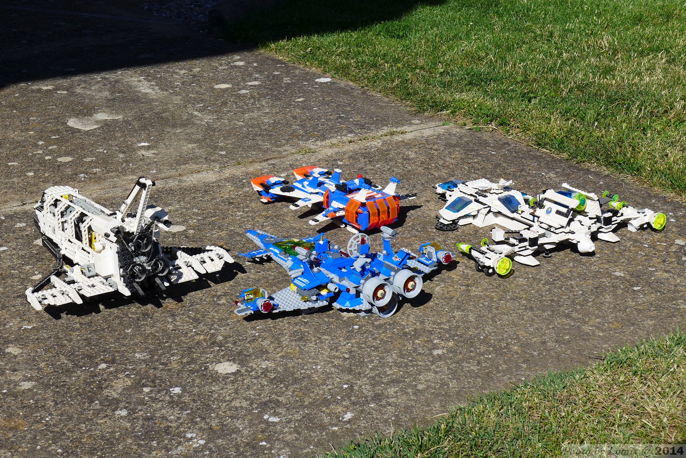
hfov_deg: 28.8
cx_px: 343
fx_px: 1334
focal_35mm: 70
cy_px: 229
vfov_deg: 19.5
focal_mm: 13.7
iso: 80
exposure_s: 1/800
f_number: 4.5
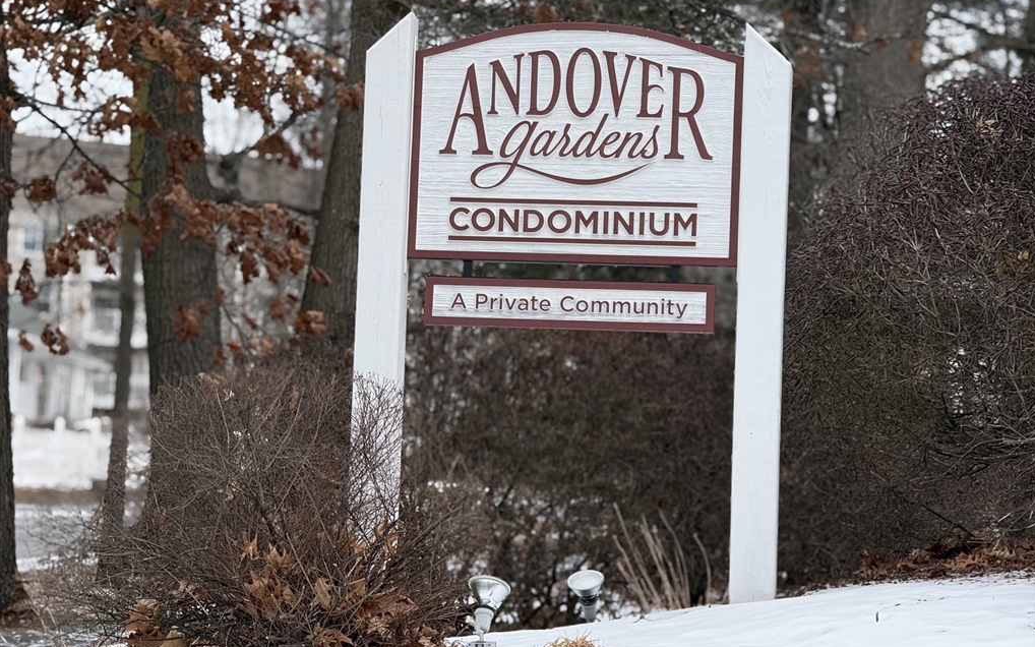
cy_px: 301
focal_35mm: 128
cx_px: 520
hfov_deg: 16.3
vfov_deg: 10.2
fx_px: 3610
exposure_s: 1/306
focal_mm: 15.66
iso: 64
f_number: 2.8
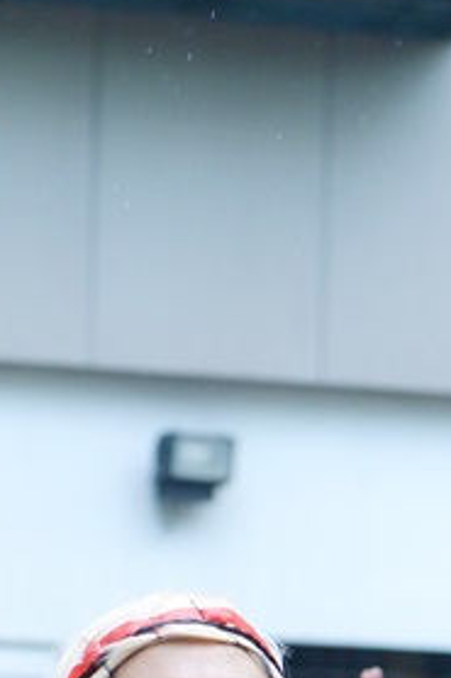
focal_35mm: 259
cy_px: 882
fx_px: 4873
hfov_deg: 5.3
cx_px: 461
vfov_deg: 7.9
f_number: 4.5
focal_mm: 60
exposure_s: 1/800
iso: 1000
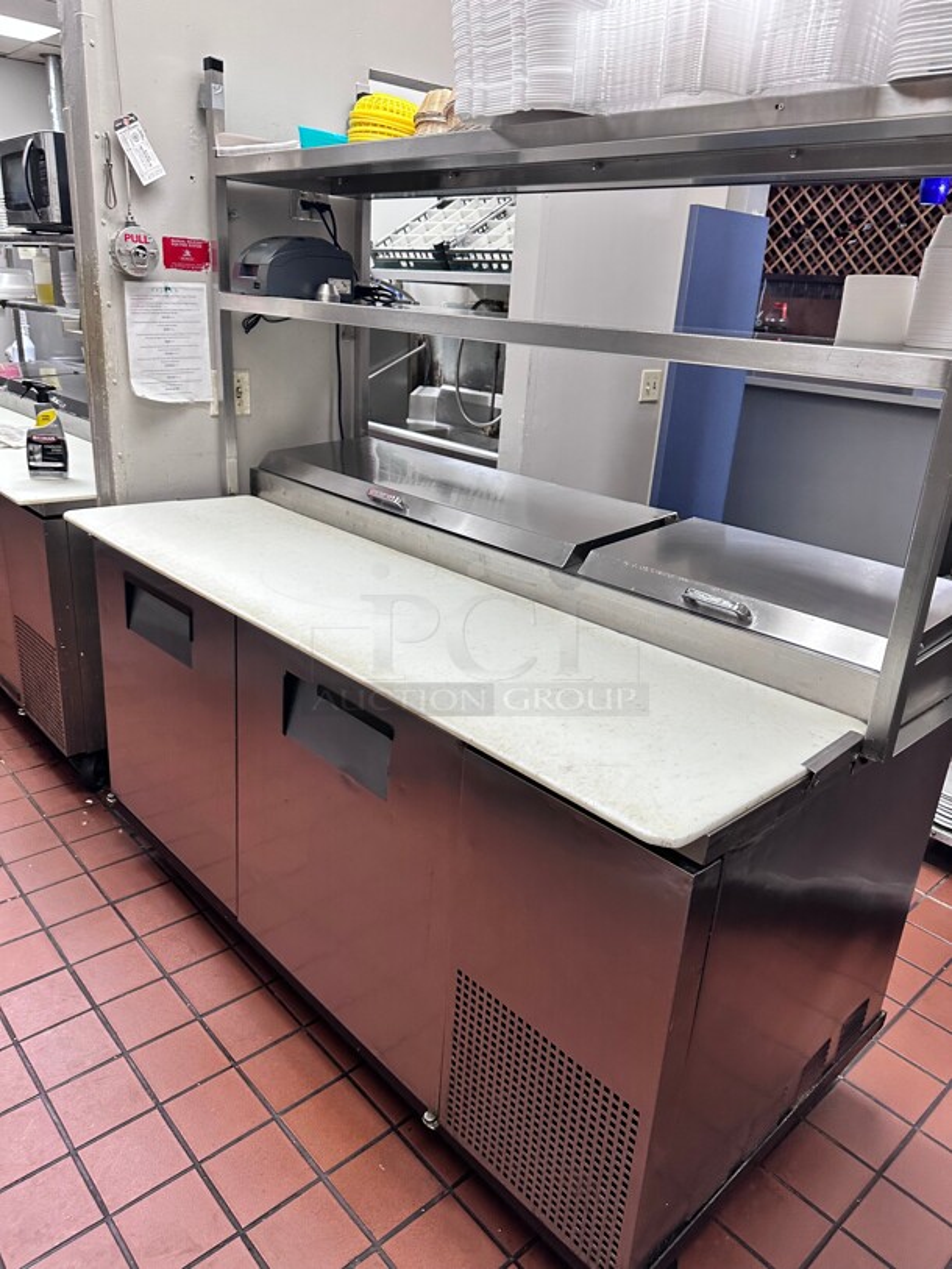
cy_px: 634
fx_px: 880
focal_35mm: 24
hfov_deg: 56.8
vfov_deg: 71.6
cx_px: 476
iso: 250
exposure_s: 1/60
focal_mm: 6.86
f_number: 1.78
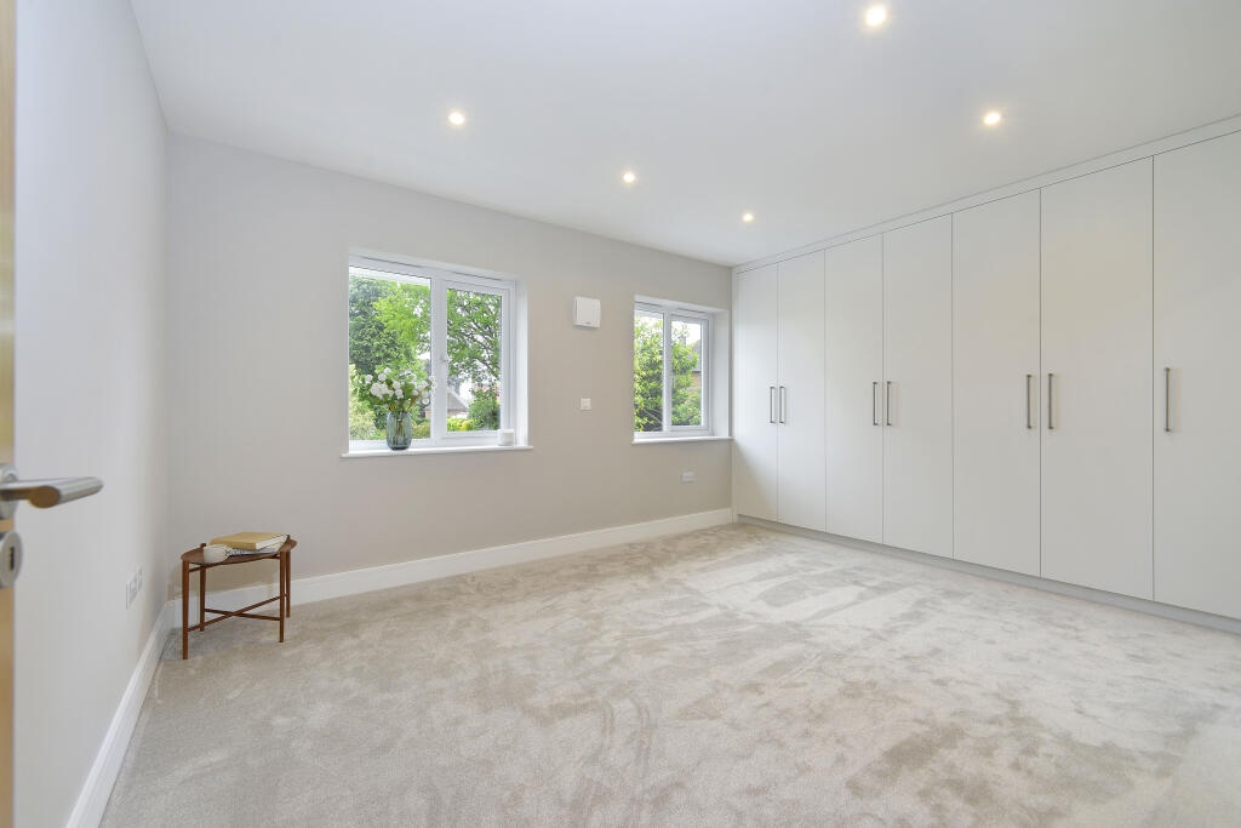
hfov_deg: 104.2
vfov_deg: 81.2
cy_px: 414
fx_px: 483
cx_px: 620
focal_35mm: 14
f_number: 7.1
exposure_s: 1/25
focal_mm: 14
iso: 400
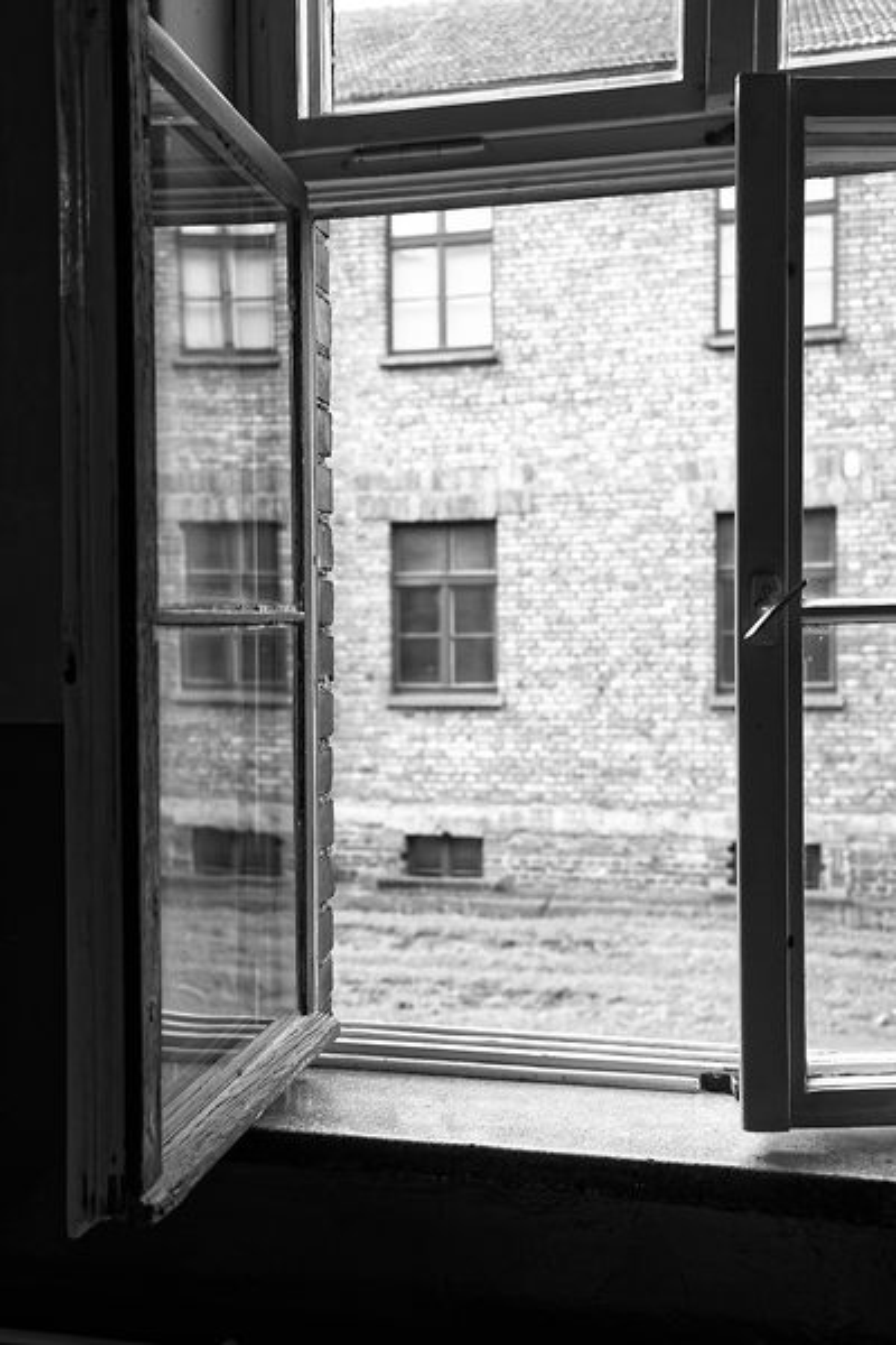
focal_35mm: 35
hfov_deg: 37.9
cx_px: 448
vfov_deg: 54.4
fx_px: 1307
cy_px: 672
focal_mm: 35
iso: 100
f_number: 4
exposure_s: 1/60
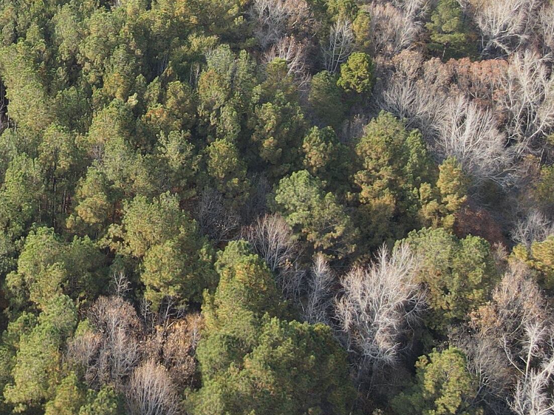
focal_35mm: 67
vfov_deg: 21.1
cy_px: -9
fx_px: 1072
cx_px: -81
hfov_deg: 26.3
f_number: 2.8
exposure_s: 1/125
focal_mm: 4.5
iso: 110
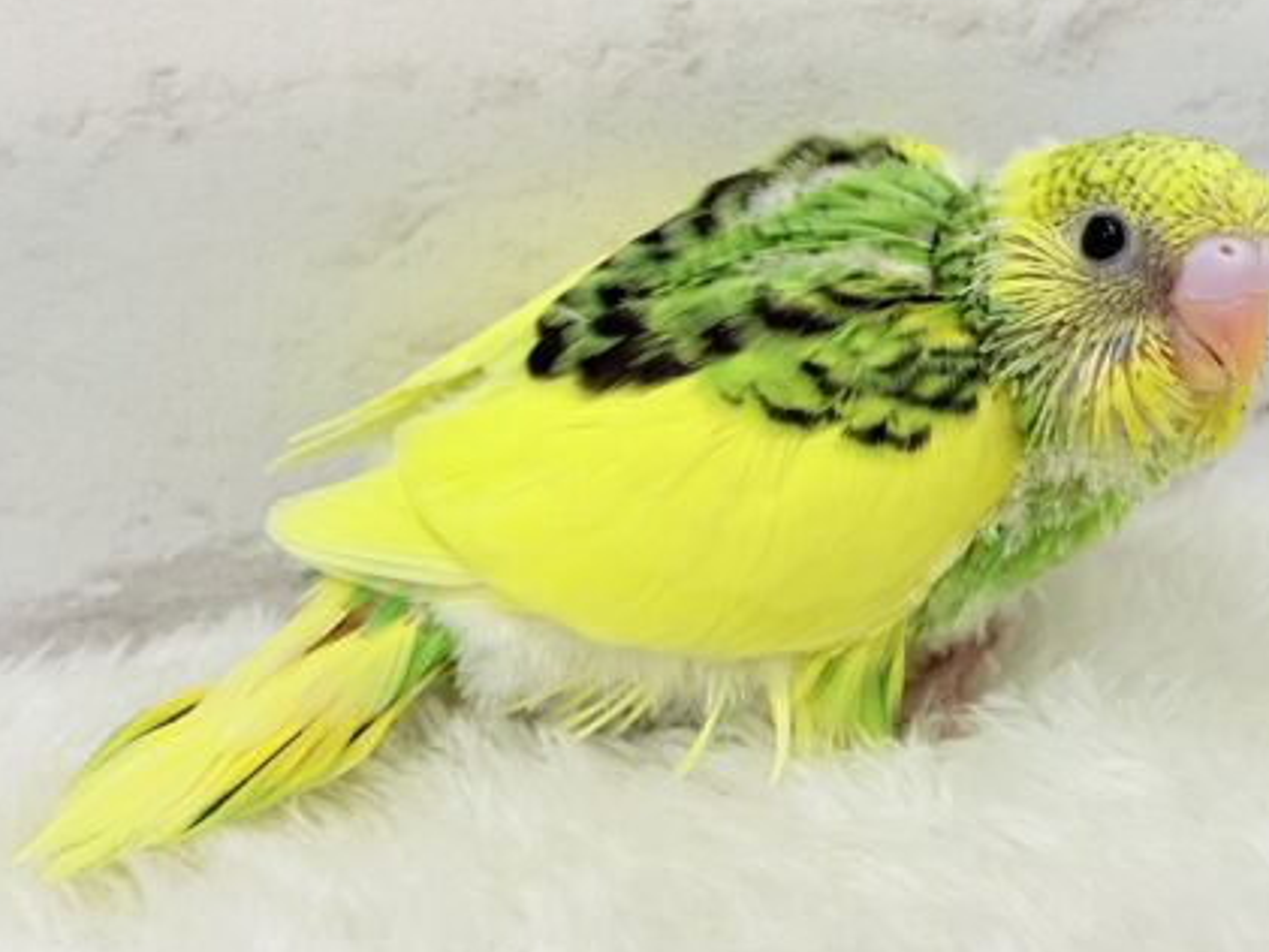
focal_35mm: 79
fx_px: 2897
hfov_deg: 24.6
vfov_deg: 18.7
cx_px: 784
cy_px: 434
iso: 64
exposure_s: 1/100
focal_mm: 5.96
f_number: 1.6
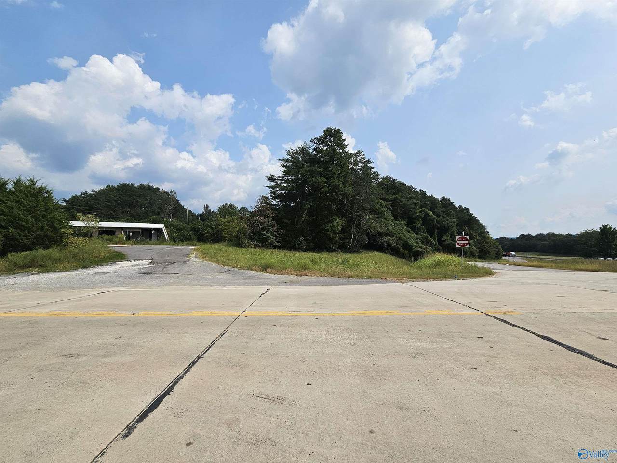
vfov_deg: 89.9
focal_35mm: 13
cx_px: 308
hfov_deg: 106.2
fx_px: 232
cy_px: 232
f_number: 2.2
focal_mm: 2.2
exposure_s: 1/4939
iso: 50
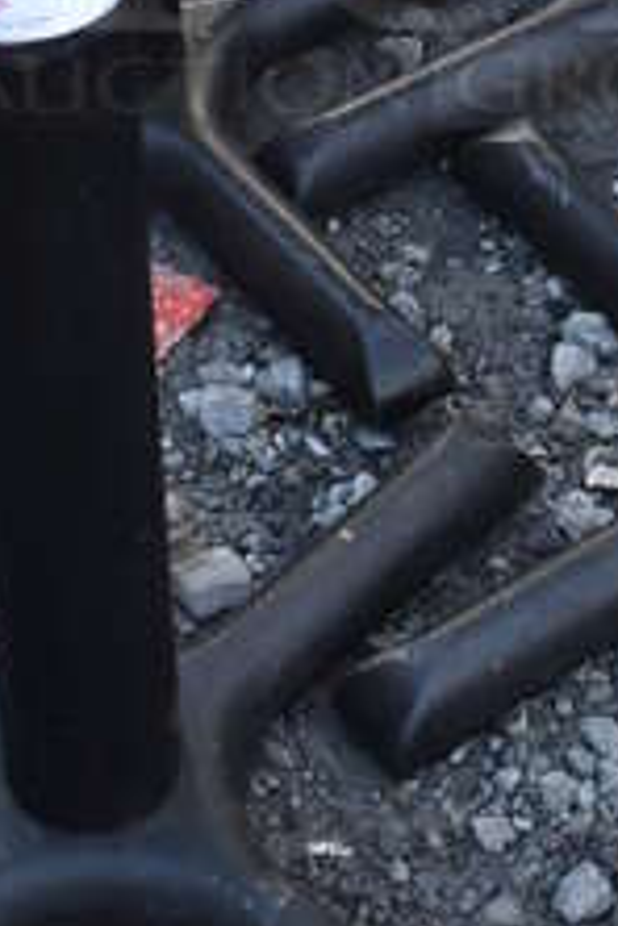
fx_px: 2858
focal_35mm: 111
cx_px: 384
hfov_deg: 12.3
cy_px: -90
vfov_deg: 17.8
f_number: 3.5
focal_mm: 18
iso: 720
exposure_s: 1/250
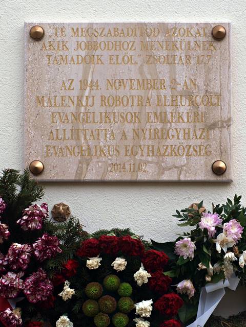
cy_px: 164
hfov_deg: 12.1
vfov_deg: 16.1
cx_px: 123
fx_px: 1156
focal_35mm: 122
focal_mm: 61
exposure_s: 1/200
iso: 100
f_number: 5.6
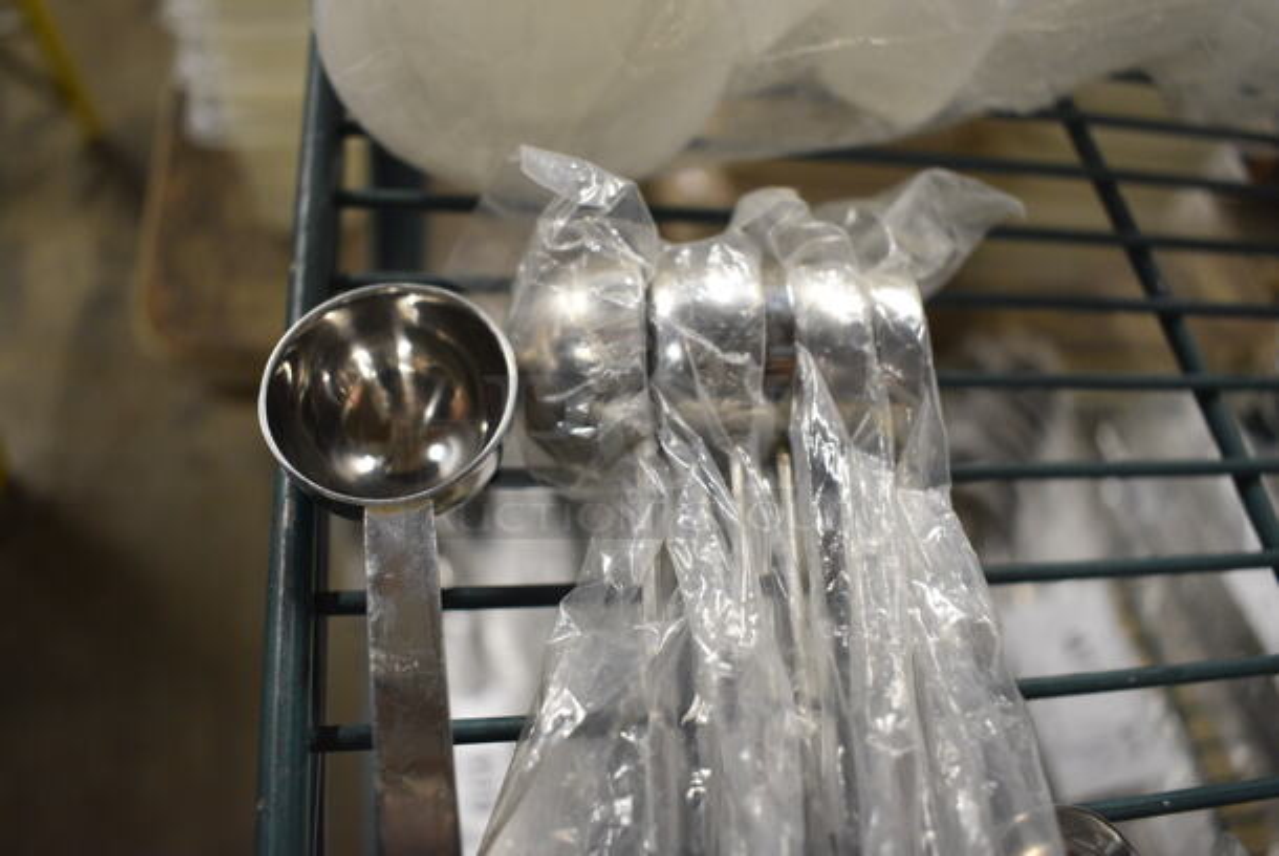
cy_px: 428
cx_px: 640
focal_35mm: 30
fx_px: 1067
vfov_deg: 43.7
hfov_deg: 61.9
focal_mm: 20
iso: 1250
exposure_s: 1/60
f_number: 4
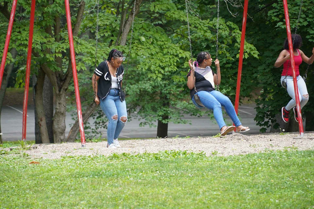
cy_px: 104
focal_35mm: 201
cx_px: 157
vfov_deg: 6.8
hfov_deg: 10.2
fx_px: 1753
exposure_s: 1/250
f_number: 5.6
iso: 1000
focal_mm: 134
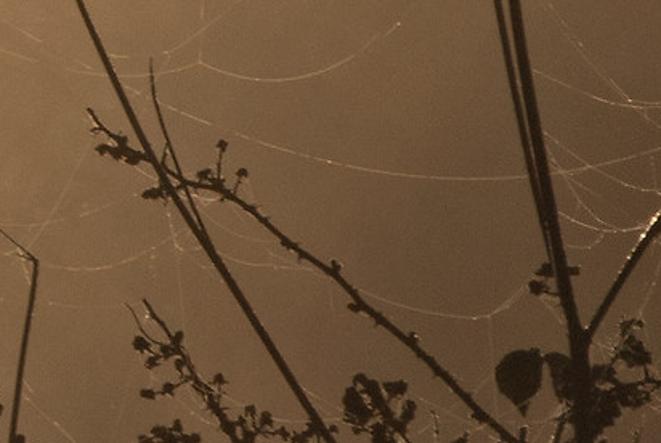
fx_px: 12540
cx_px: -793
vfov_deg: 2.0
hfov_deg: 3.0
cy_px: -175
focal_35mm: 682
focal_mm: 78
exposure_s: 1/400
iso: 250
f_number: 25
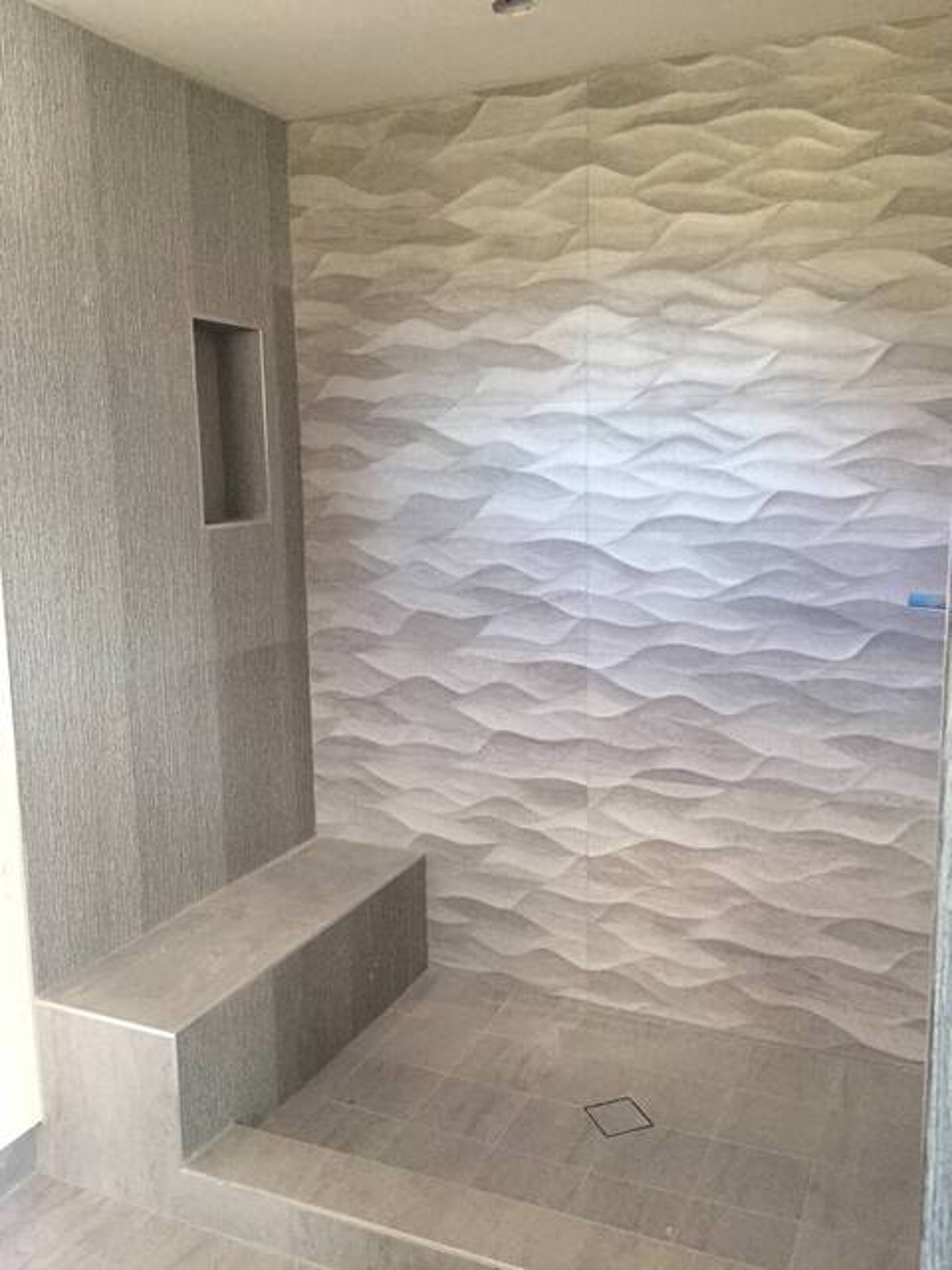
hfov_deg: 48.2
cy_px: 635
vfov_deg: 61.7
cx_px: 476
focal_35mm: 29
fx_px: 1063
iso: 160
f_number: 2.2
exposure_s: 1/30
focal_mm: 4.15
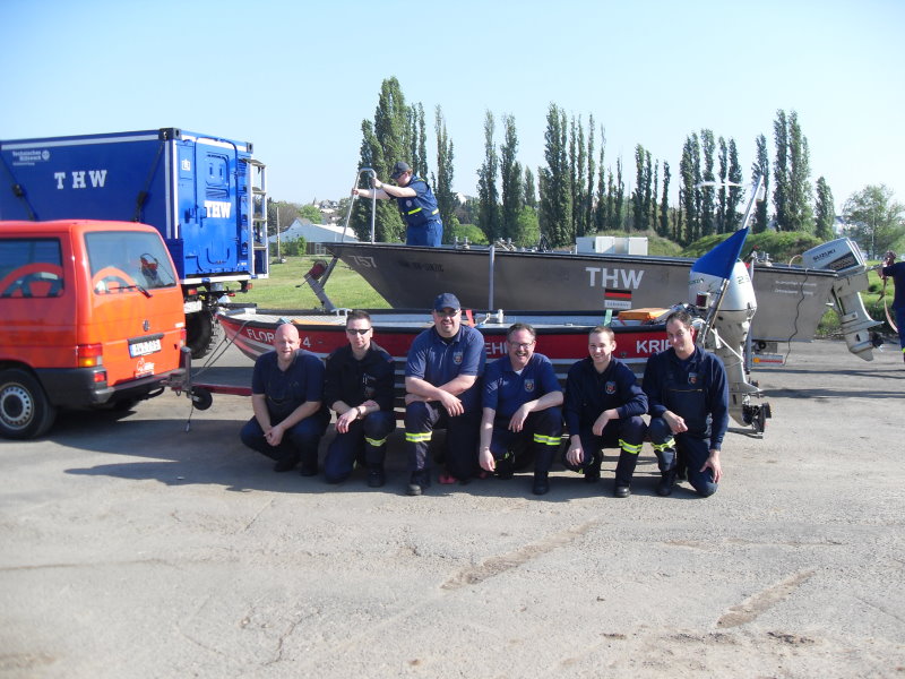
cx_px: 452
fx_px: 889
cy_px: 340
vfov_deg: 41.8
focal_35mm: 34
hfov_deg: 54.0
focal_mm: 6.3
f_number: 7
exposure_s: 1/90
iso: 80
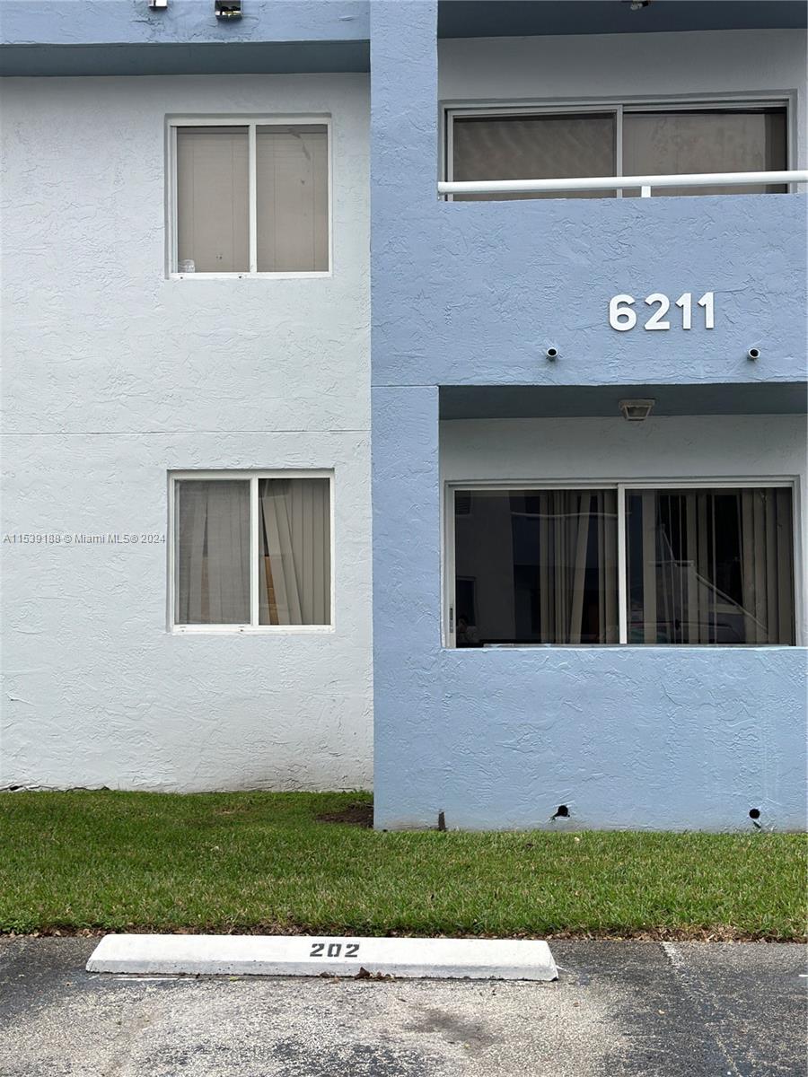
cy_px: 538
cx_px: 404
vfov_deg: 39.7
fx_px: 1494
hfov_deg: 30.3
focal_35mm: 48
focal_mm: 6.86
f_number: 1.78
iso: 80
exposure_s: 1/935
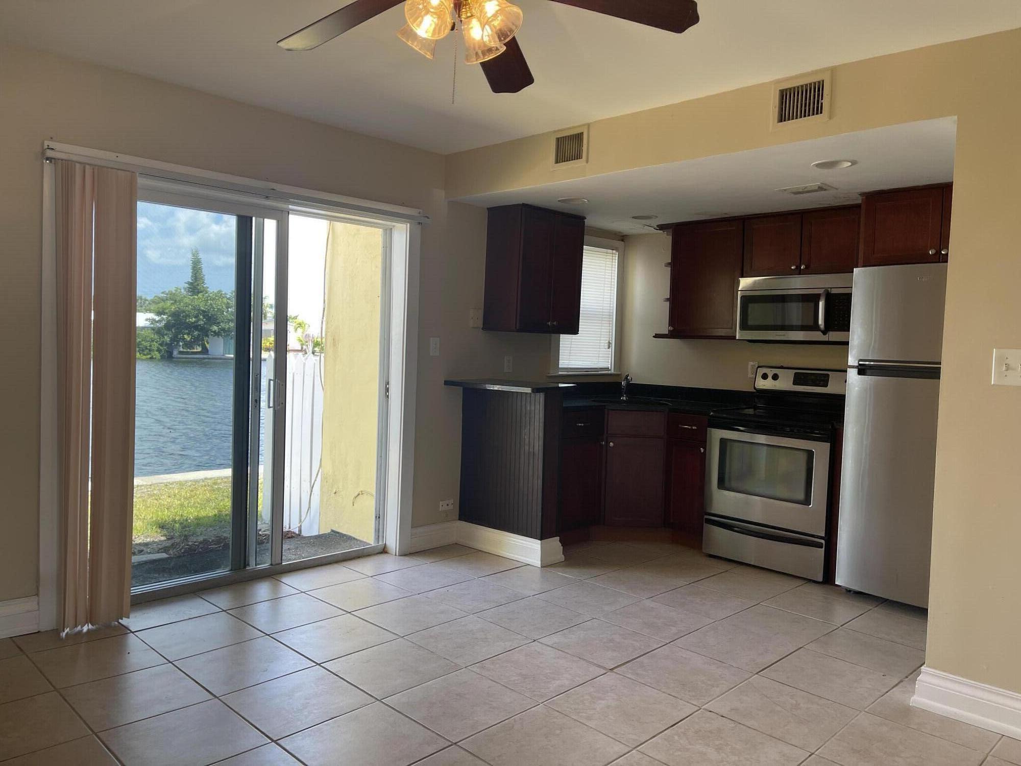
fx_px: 767
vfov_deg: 53.1
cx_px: 510
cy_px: 383
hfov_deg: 67.3
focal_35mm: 26
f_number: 1.6
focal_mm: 5.1
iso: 40
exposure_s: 1/120
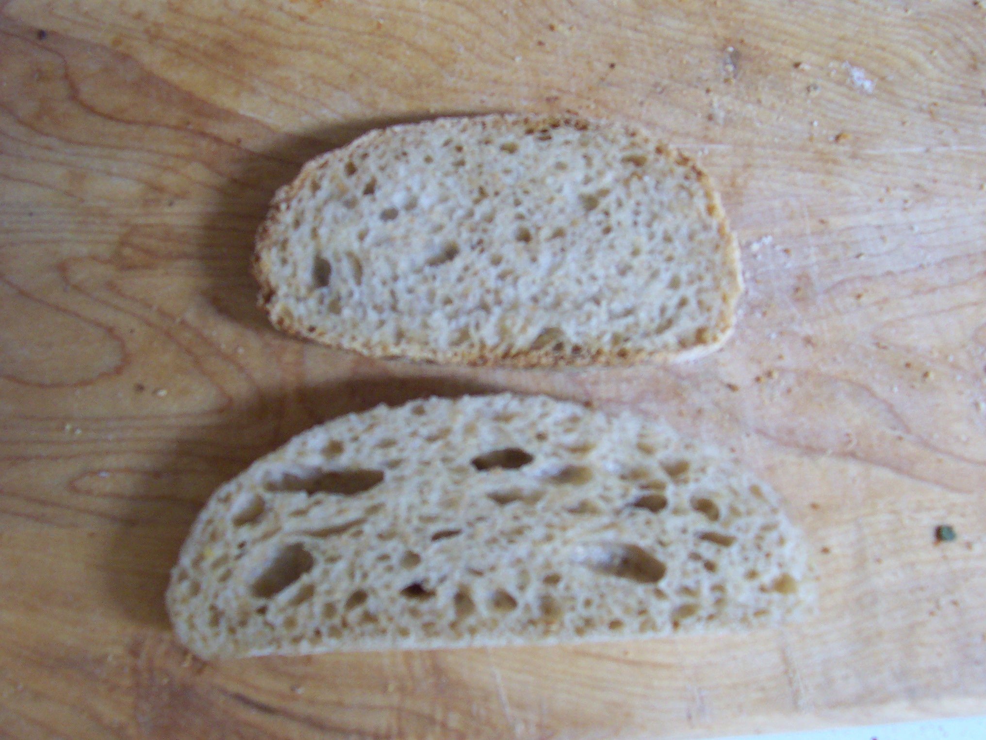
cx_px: 493
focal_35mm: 37
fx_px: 1054
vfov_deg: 38.7
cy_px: 370
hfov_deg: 50.1
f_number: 2.8
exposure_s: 1/10
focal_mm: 5.6
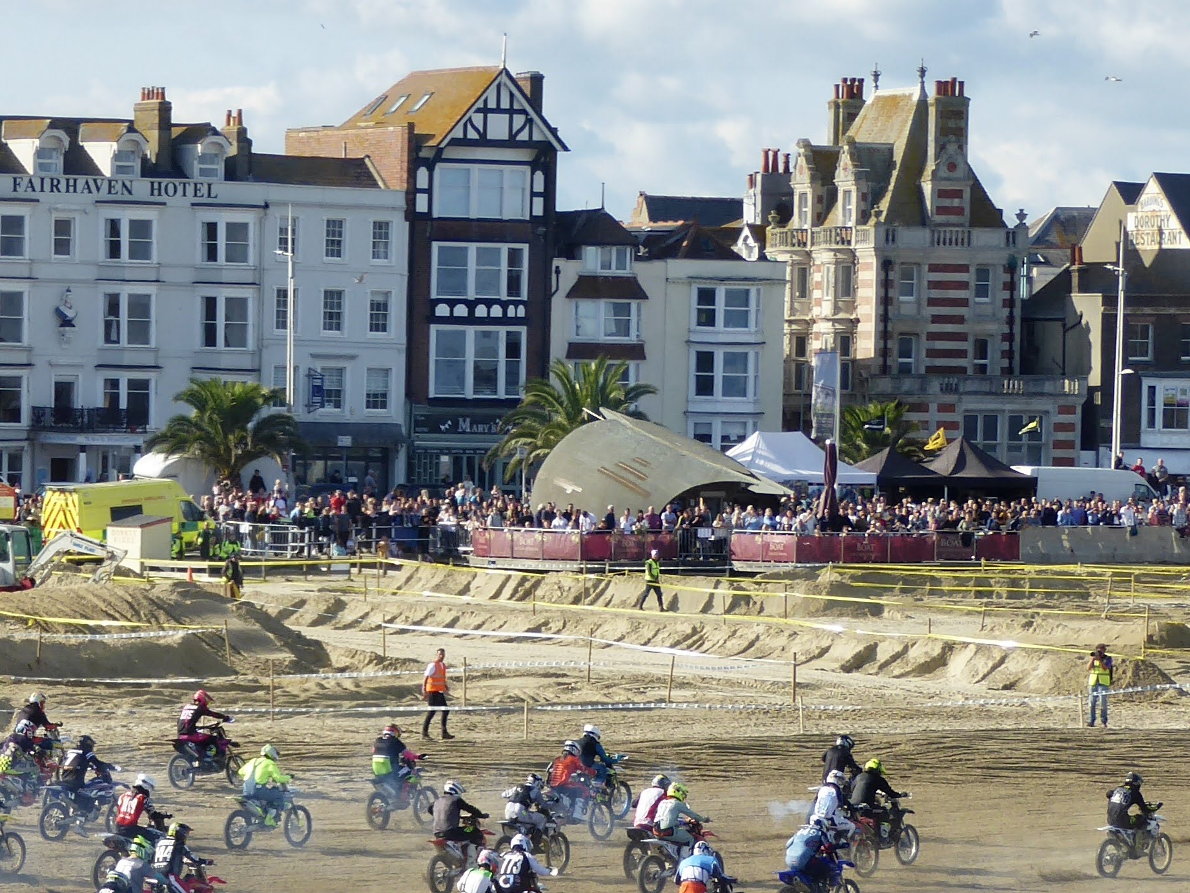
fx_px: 7908
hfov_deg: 8.6
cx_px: 276
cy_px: 721
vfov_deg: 6.5
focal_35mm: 230
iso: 80
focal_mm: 19
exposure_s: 1/250
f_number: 5.1
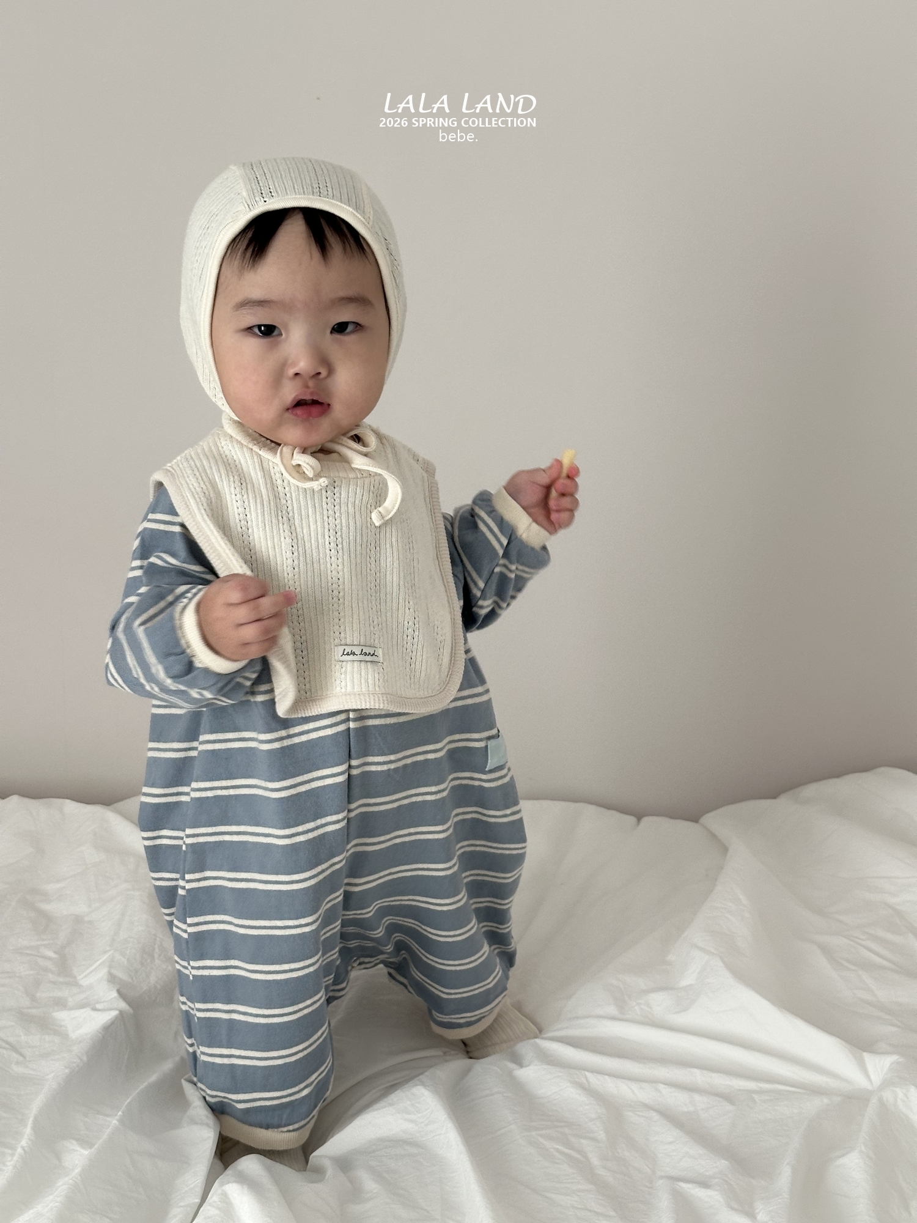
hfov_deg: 30.3
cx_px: 458
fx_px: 1695
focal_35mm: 48
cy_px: 612
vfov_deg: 39.7
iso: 80
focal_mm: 6.86
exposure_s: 1/117
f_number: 1.78
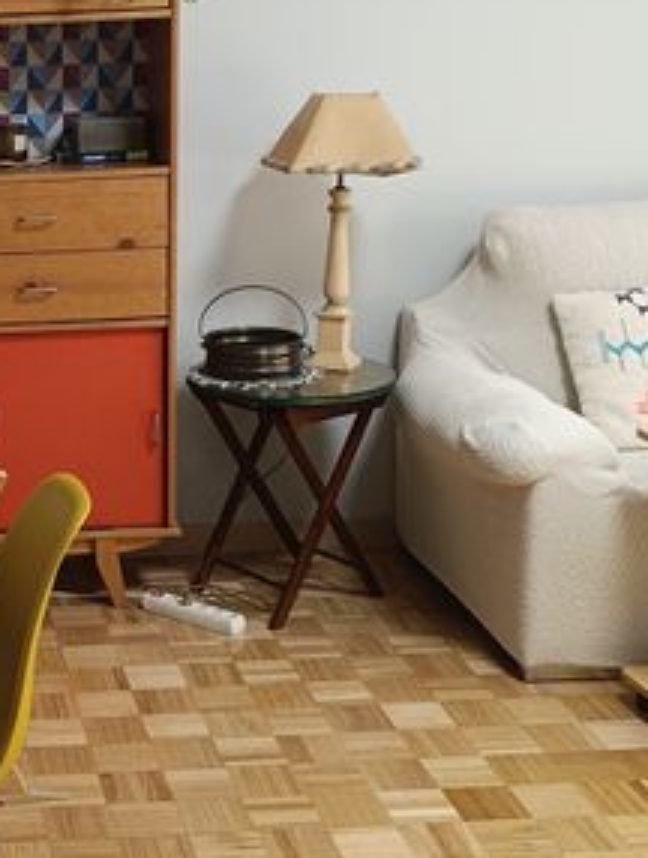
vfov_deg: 30.1
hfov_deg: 21.7
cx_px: -75
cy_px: 314
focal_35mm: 64
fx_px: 1590
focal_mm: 6.11
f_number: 1.65
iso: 832
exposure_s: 1/100
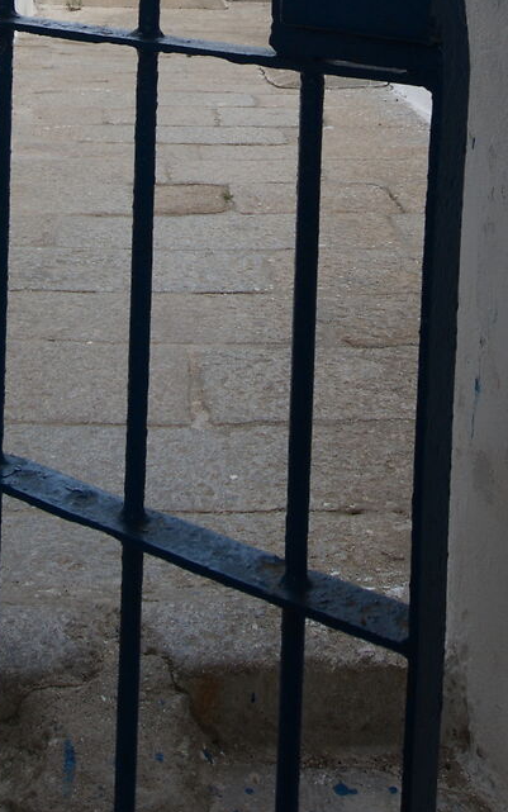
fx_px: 1350
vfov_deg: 29.3
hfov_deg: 21.3
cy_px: -138
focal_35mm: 61
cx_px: 202
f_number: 10
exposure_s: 1/125
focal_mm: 16
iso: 200
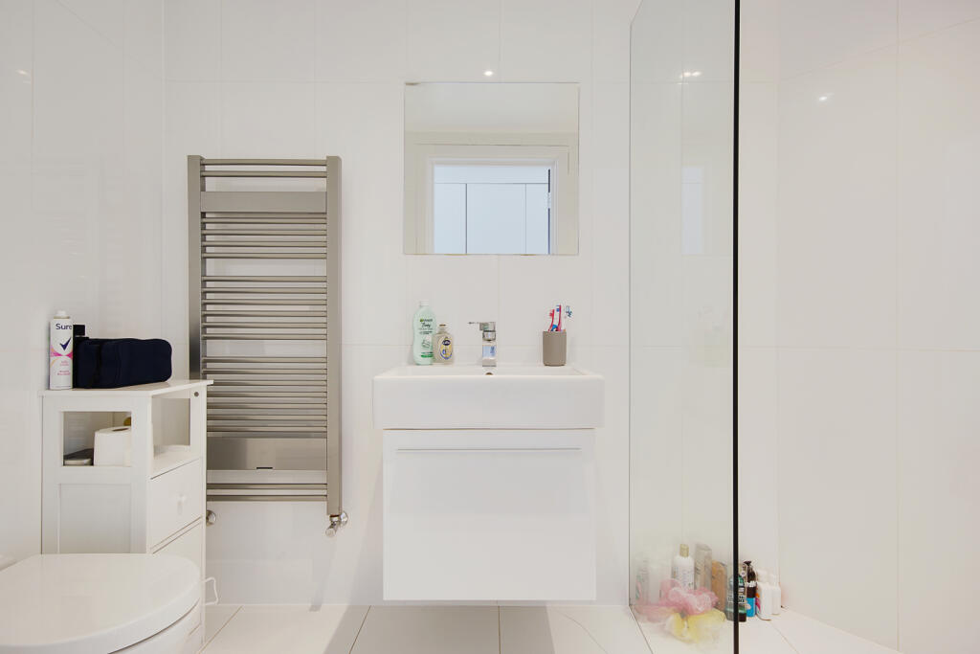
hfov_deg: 86.9
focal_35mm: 19
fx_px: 517
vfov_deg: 64.6
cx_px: 490
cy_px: 327
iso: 100
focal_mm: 13
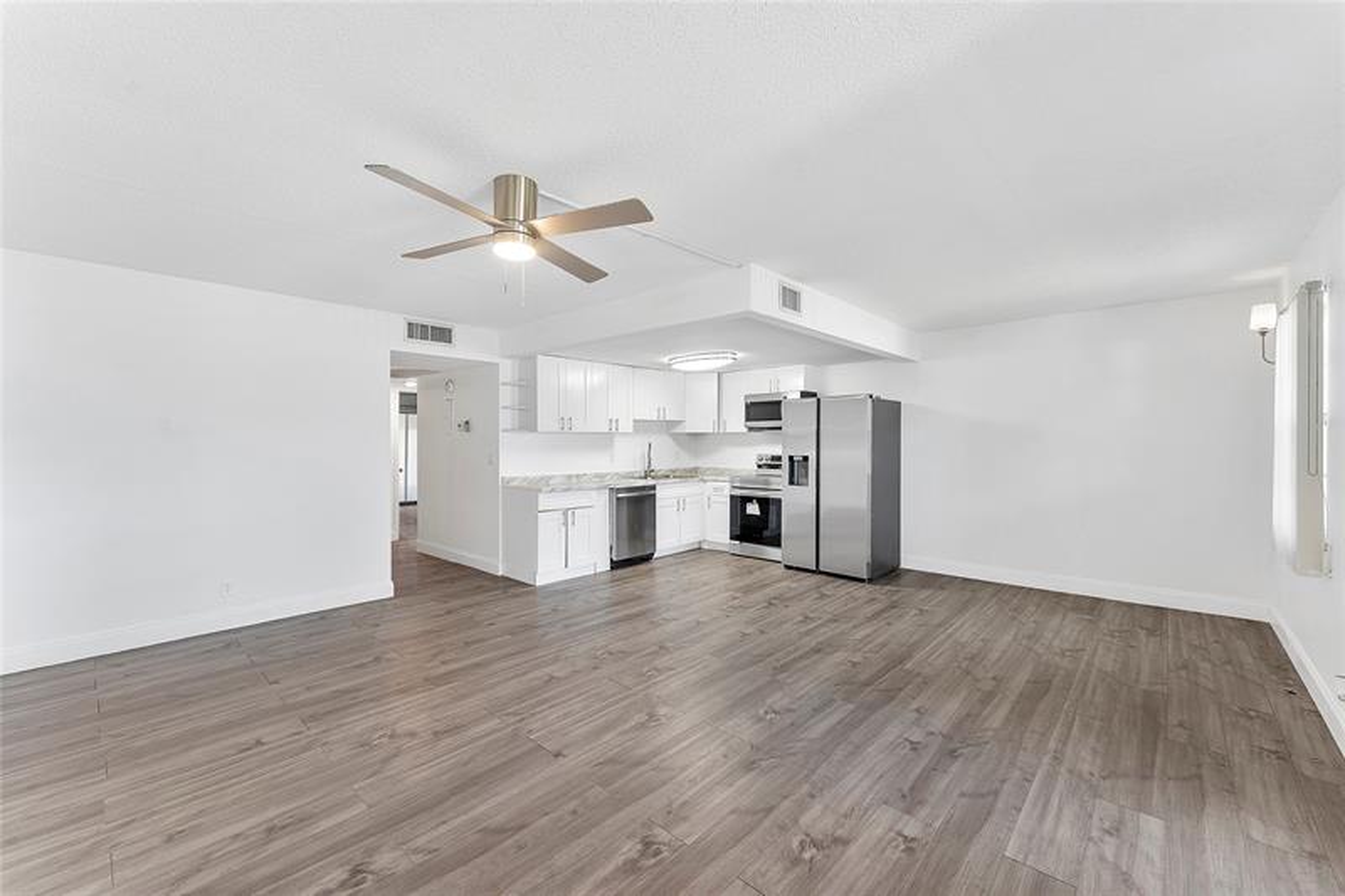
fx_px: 523
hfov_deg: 104.3
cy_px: 448
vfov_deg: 81.2
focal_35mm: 14
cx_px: 672
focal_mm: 14
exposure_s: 1/10
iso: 250
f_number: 8
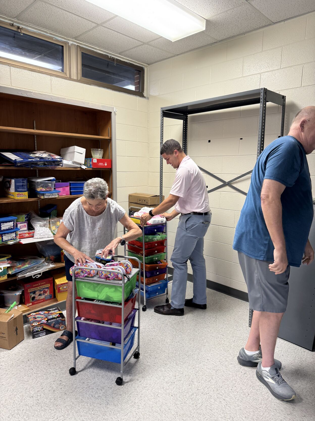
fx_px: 291
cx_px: 158
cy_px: 210
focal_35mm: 24
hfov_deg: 56.8
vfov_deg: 71.6
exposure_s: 1/60
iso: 125
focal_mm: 6.76
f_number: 1.78
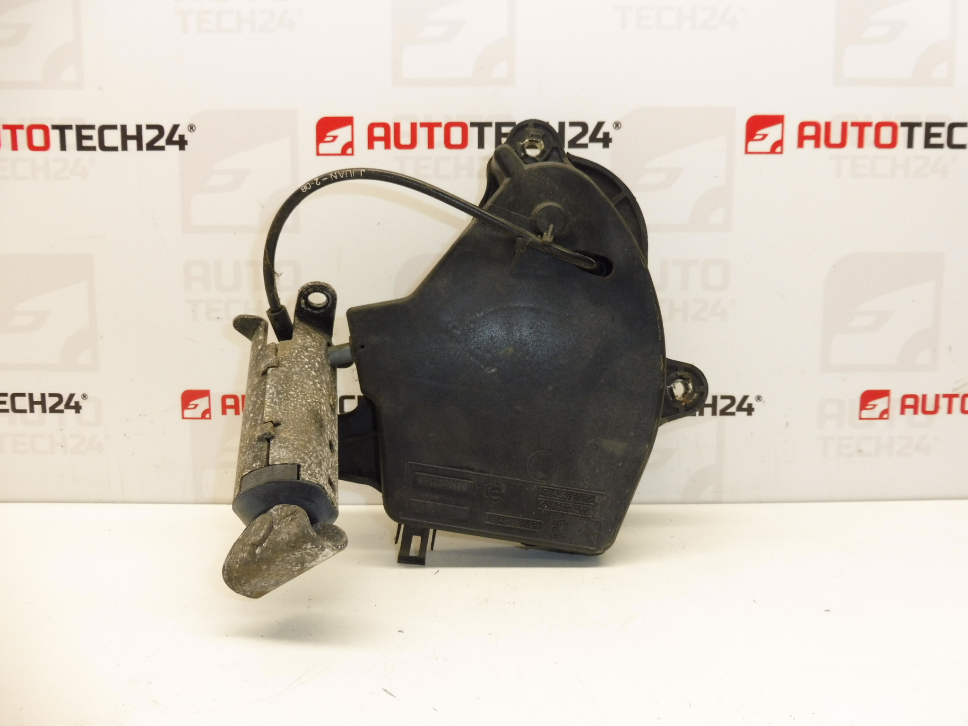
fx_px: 671
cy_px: 363
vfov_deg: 56.8
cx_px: 484
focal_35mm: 24
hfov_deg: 71.6
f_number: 3.5
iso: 200
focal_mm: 4.3
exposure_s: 1/60
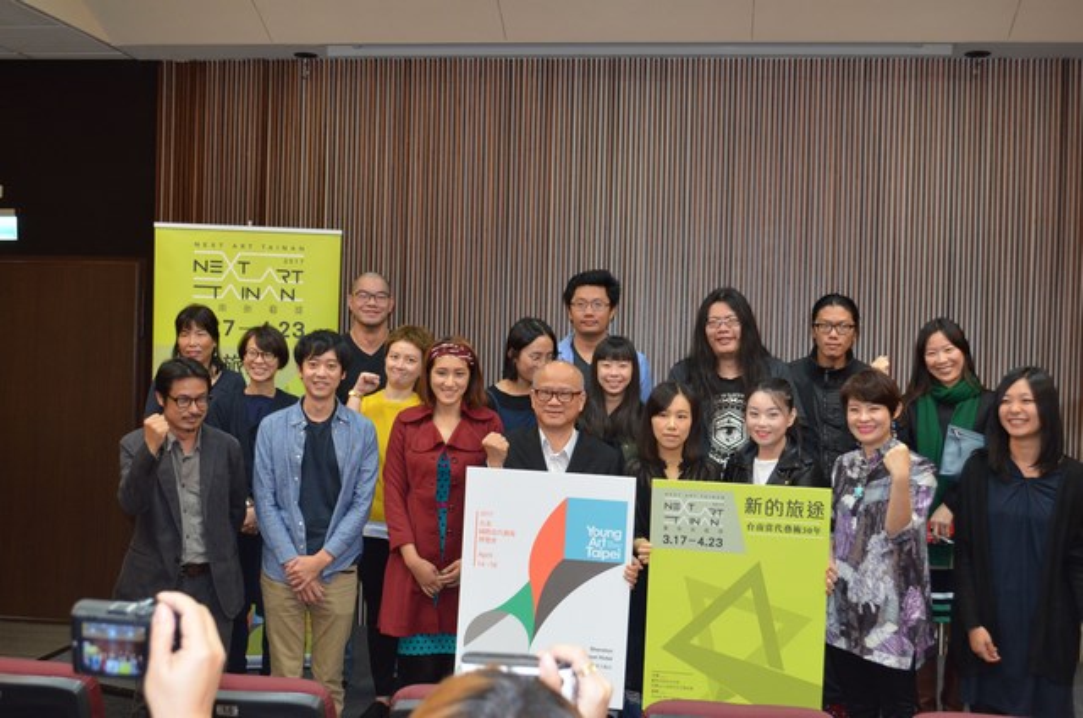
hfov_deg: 45.0
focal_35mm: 44
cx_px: 542
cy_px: 359
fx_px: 1306
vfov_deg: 30.7
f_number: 4.5
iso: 1600
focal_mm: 29
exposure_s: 1/60
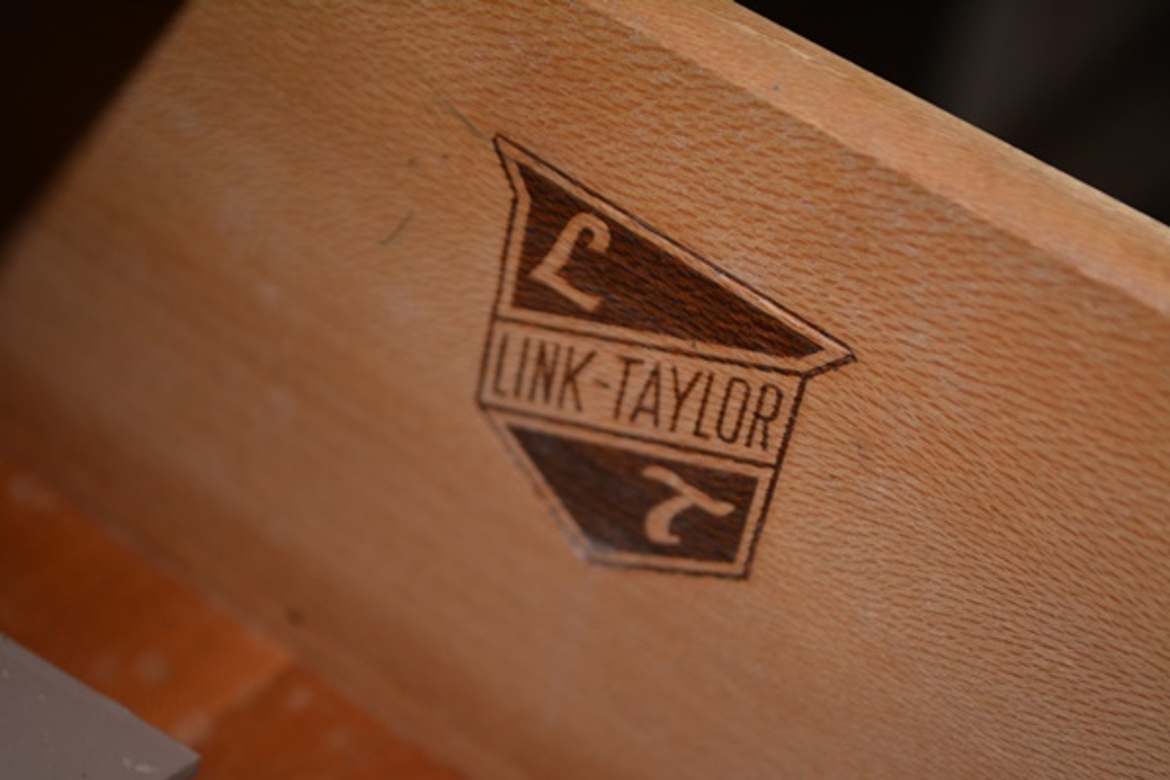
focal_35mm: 82
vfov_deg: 16.6
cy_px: 390
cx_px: 585
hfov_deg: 24.6
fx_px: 2681
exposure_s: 1/60
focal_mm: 55
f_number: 5.6
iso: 500
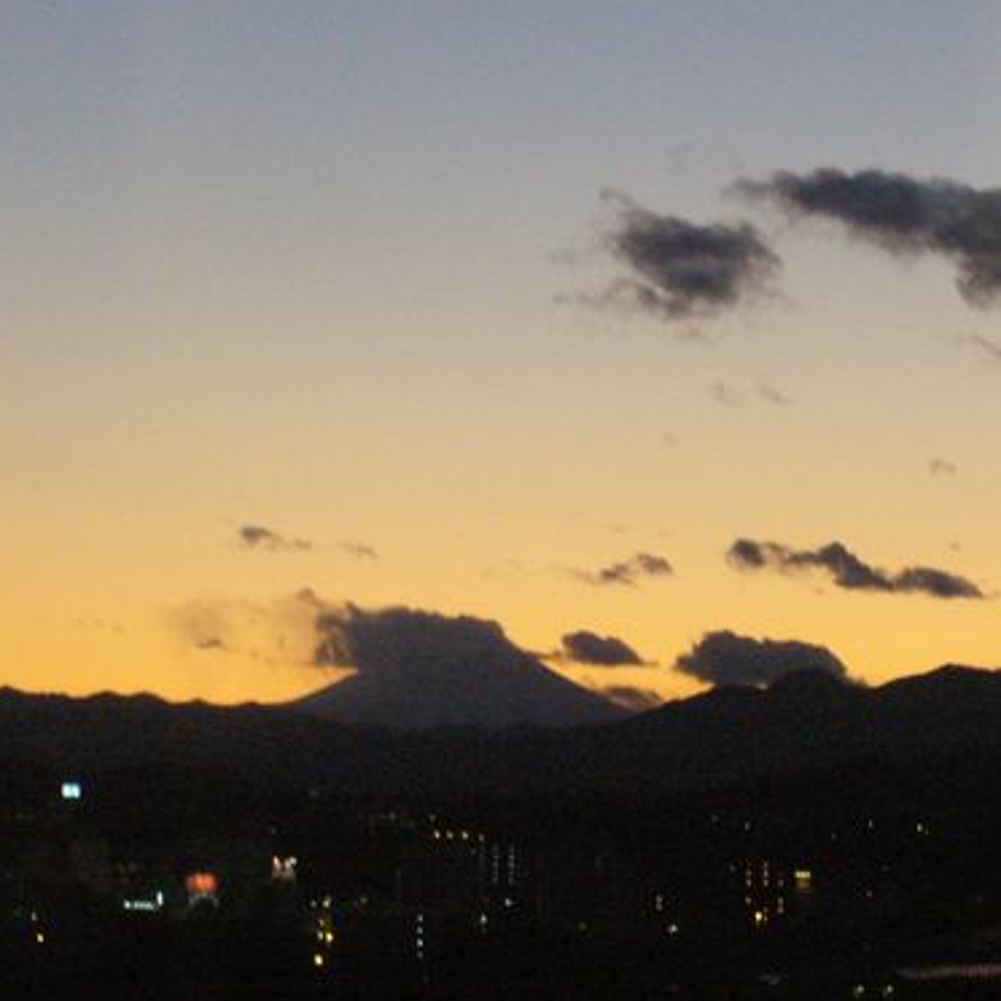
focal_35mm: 171
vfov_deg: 10.2
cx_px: 514
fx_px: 5594
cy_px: 499
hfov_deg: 10.2
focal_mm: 17.4
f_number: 5
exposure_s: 1/8
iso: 400
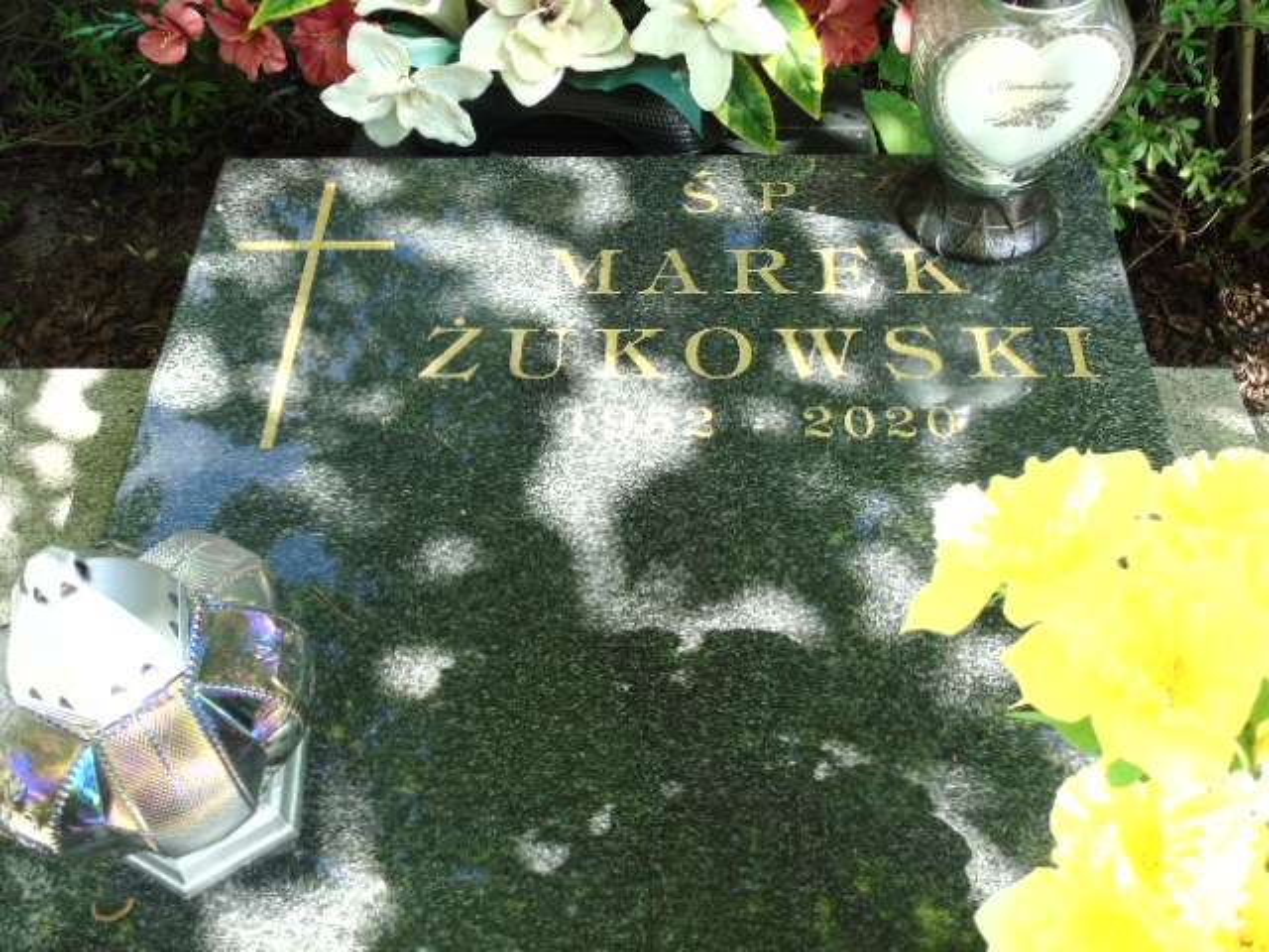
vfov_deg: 41.8
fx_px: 1246
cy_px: 476
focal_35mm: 34
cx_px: 634
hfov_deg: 54.0
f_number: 3.8
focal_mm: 6.1
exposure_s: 1/100
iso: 80
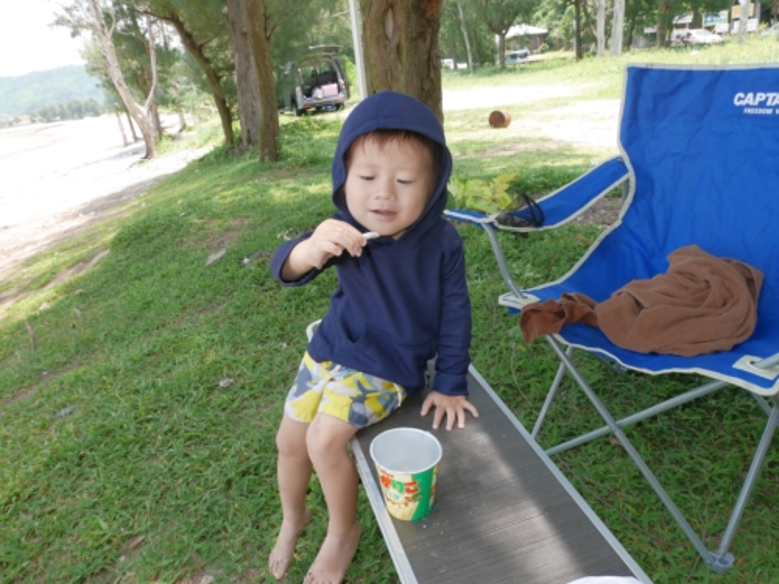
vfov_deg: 53.1
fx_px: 585
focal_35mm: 26
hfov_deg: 67.3
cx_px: 390
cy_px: 292
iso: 200
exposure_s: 1/50
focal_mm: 13
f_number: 9
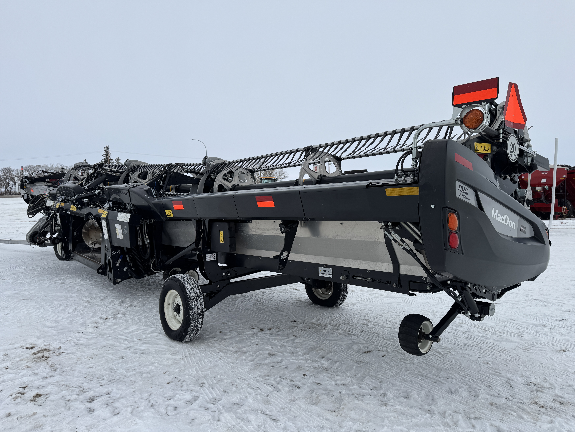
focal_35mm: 24
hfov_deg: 71.6
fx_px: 399
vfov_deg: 56.8
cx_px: 288
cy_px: 216
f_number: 1.78
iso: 80
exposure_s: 1/2415
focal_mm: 6.76
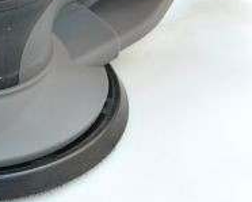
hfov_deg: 15.7
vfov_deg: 12.6
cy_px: 8
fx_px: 903
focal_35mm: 121
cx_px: 38
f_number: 9
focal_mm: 32
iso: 200
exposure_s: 1/6
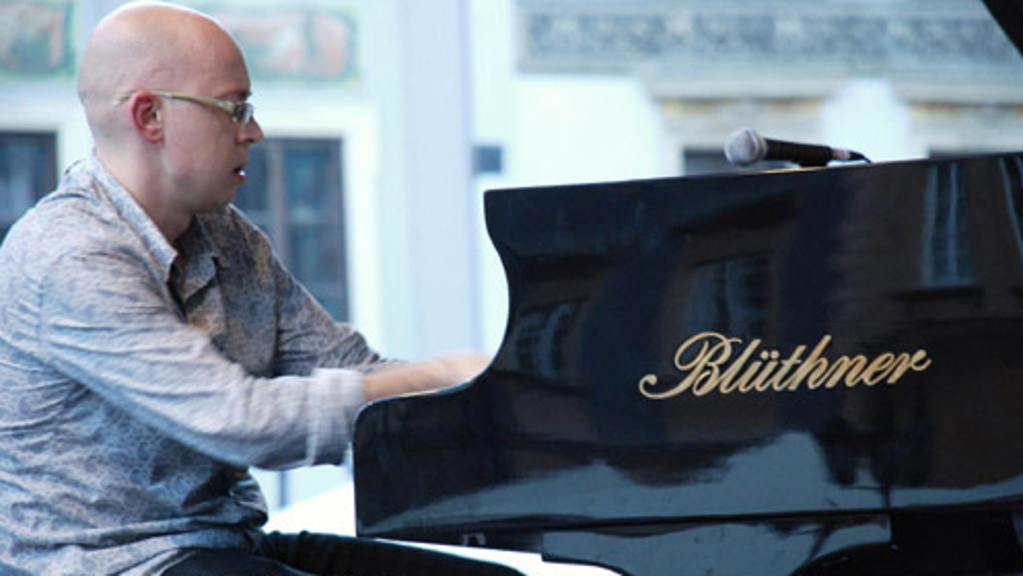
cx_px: 513
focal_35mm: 214
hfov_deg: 10.1
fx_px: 5794
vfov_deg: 5.7
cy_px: 305
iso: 800
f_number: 5.6
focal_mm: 135
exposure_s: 1/40
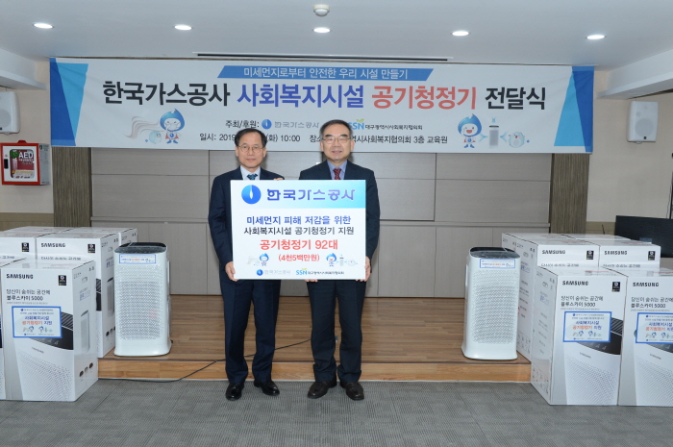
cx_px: 336
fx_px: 542
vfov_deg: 44.9
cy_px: 224
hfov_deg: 63.7
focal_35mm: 29
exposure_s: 1/125
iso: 1250
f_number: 8
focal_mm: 29
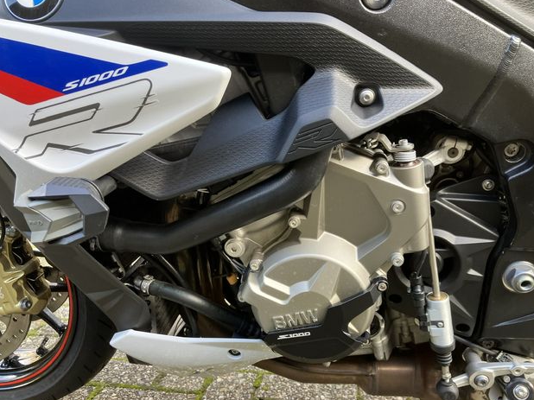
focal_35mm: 29
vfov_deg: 48.2
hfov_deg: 61.7
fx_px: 447
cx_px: 276
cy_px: 204
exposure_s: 1/118
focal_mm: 3.99
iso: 80
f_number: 1.8
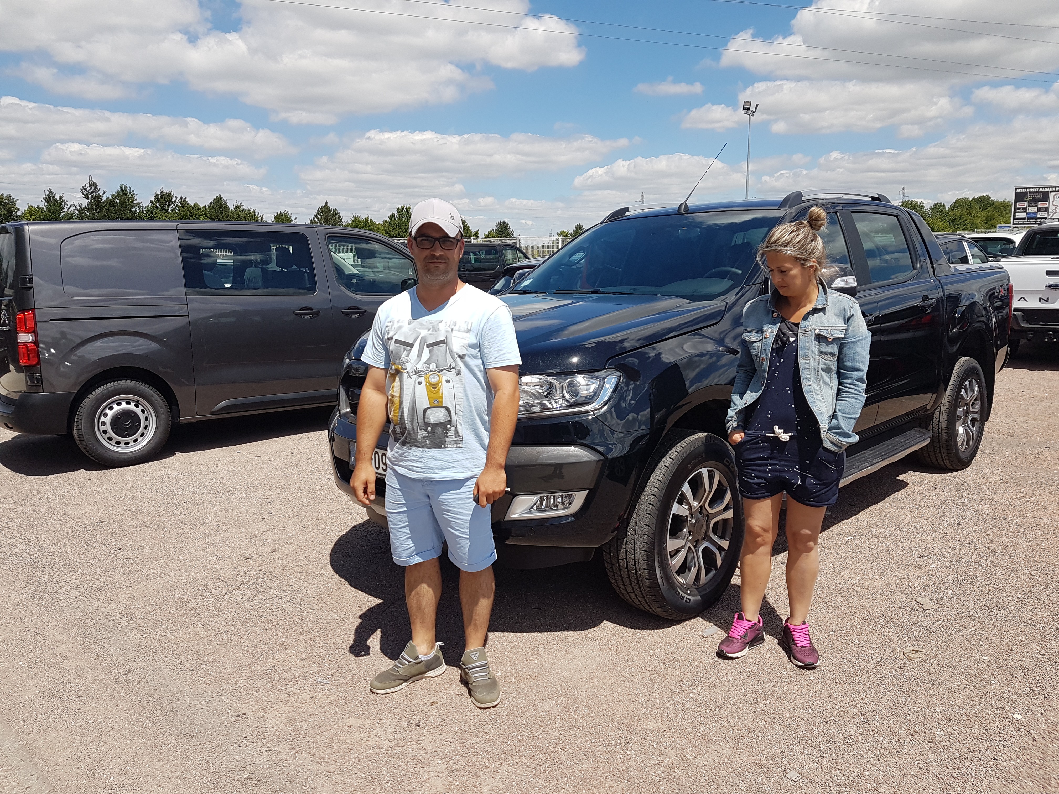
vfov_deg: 53.1
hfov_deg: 67.3
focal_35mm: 26
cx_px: 530
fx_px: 795
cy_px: 397
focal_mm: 4.2
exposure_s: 1/2488
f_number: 1.7
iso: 40
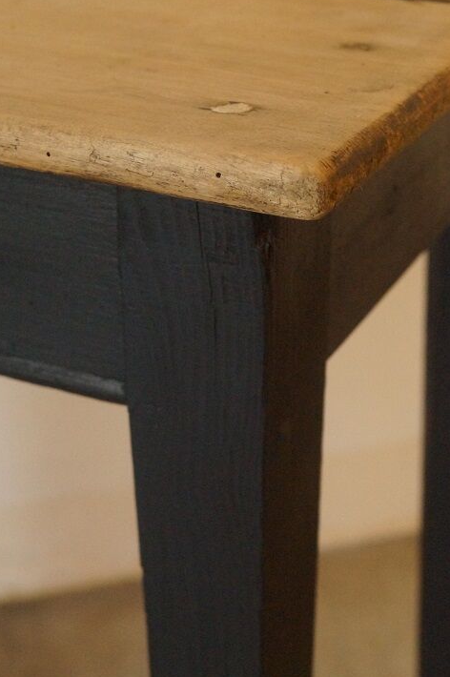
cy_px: 395
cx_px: 275
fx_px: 1353
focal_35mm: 72
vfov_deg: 28.1
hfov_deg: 18.9
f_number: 6.3
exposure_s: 1/40
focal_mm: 35
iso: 3200
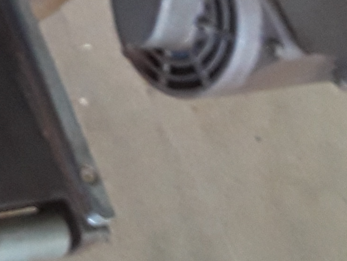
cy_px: -202
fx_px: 1243
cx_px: -187
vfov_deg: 11.2
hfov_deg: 14.7
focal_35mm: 124
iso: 160
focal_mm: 2.9
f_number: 1.9
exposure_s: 1/17
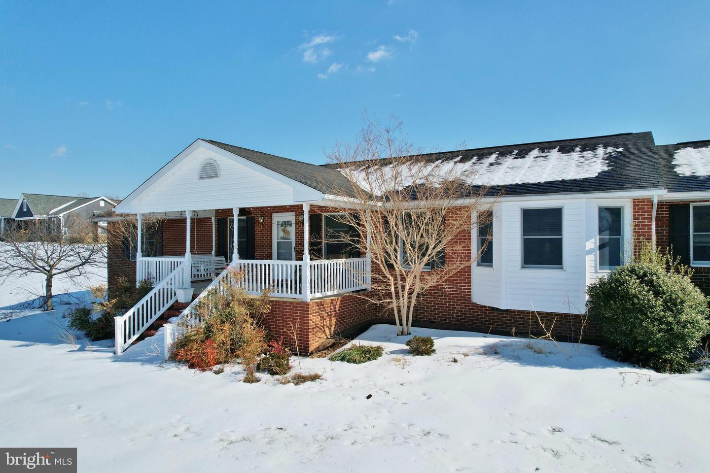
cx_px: 355
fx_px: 434
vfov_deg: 57.2
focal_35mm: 22
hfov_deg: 78.6
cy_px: 236
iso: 140
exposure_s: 1/4000
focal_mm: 8.38
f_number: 2.8
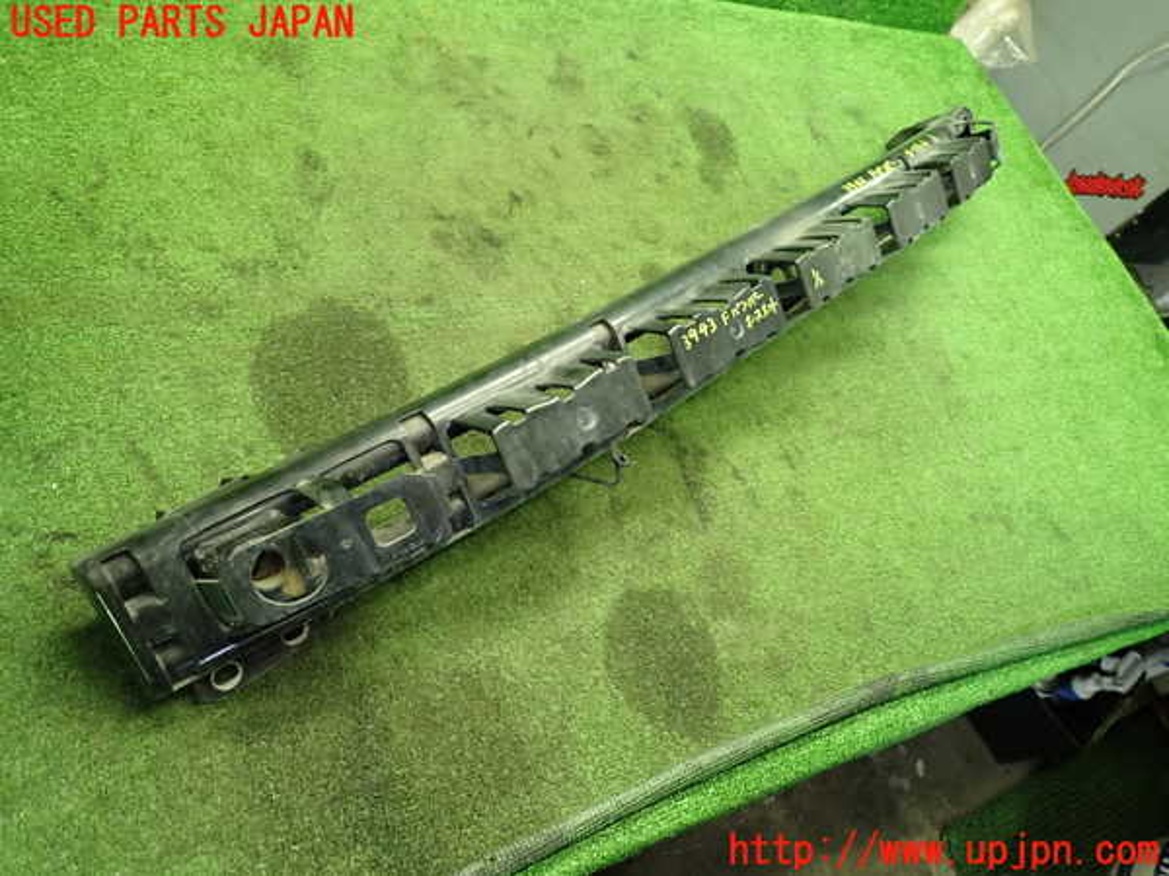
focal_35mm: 25
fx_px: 844
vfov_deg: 54.9
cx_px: 584
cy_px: 438
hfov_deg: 69.4
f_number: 2
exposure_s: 1/30
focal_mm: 4.5
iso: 320
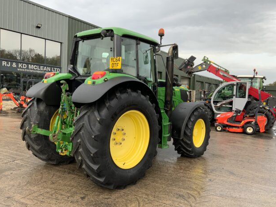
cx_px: 140
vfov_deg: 46.8
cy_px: 105
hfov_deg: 60.0
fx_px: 239
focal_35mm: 30
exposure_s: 1/261
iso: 16
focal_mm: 3
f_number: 1.8
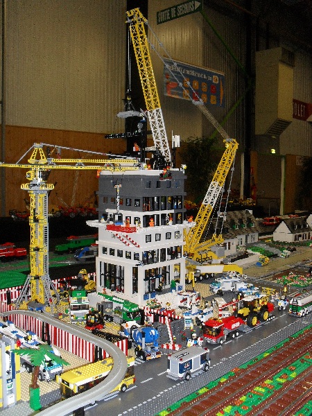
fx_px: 421
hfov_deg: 40.7
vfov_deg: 52.6
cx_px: 156
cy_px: 208
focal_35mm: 35
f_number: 3.2
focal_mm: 6.3
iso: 200
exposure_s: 1/45
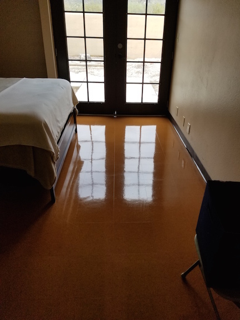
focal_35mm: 26
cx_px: 120
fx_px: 240
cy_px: 160
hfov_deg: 53.1
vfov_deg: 67.3
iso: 50
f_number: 1.7
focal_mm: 4.25
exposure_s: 1/322
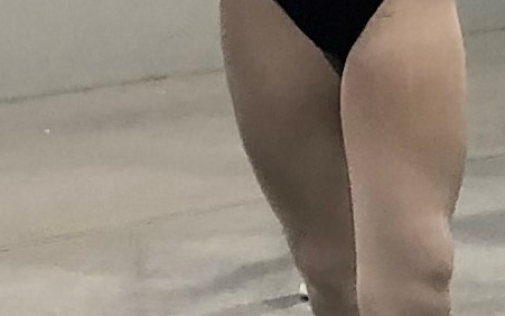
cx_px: 1250
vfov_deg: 7.9
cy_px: -19
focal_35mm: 166
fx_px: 2285
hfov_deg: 10.6
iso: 40
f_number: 1.8
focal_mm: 3.99
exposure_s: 1/30
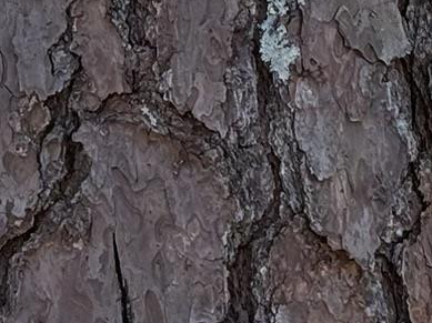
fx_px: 3154
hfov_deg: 7.8
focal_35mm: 253
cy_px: -202
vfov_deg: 5.8
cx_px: 267
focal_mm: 6.76
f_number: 1.78
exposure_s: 1/663
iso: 80
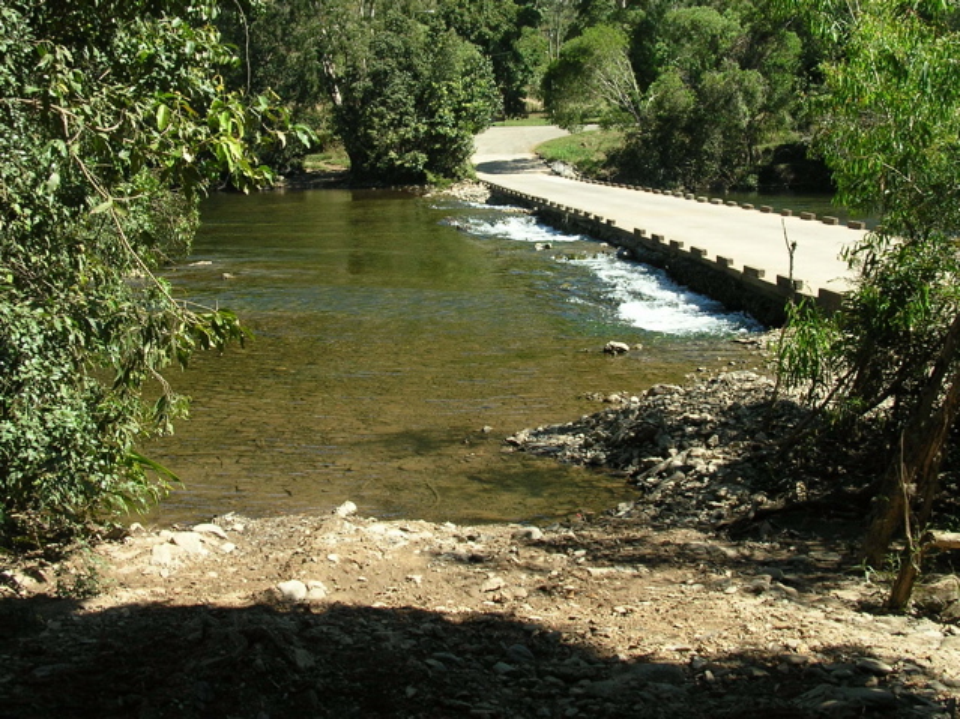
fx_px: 998
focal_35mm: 36
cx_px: 480
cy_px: 360
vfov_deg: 39.6
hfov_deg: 51.4
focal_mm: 6
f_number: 3.7
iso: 50
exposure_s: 1/267
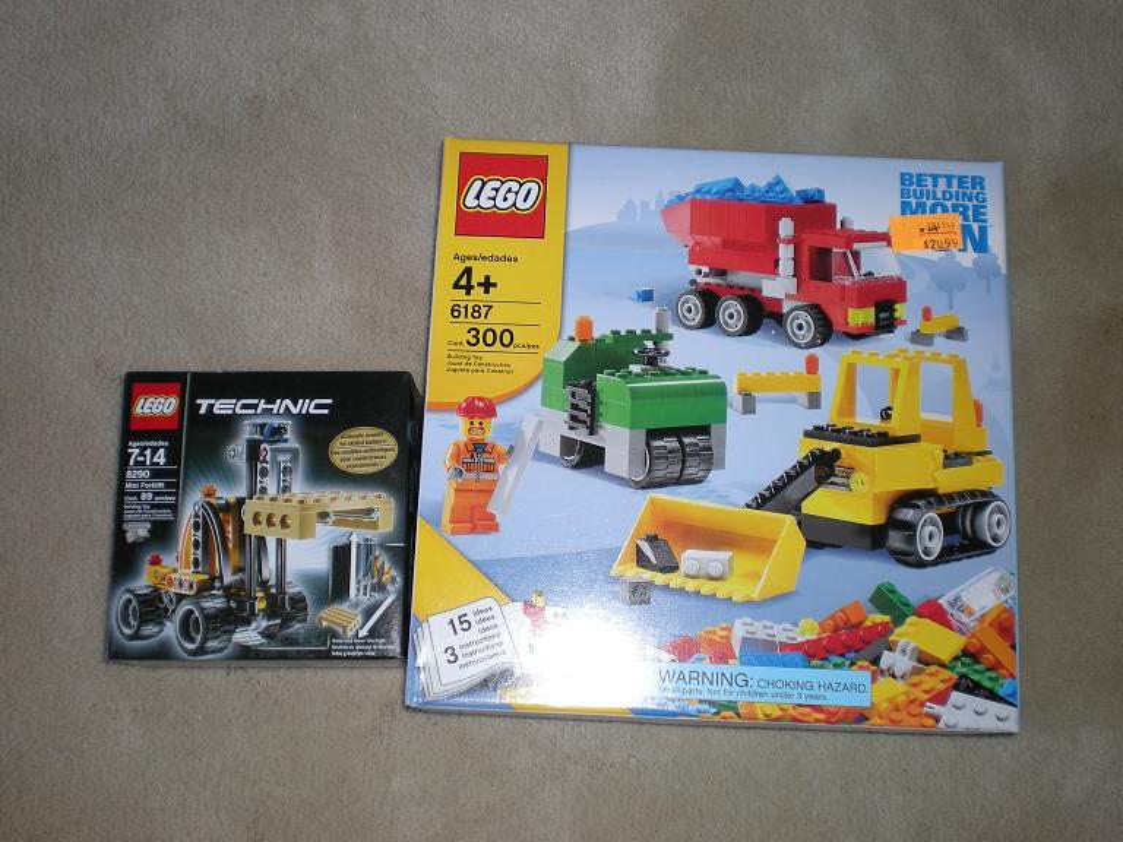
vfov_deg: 32.9
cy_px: 421
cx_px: 562
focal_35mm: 44
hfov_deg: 42.9
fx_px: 1427
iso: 64
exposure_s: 1/30
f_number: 3.5
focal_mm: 7.4
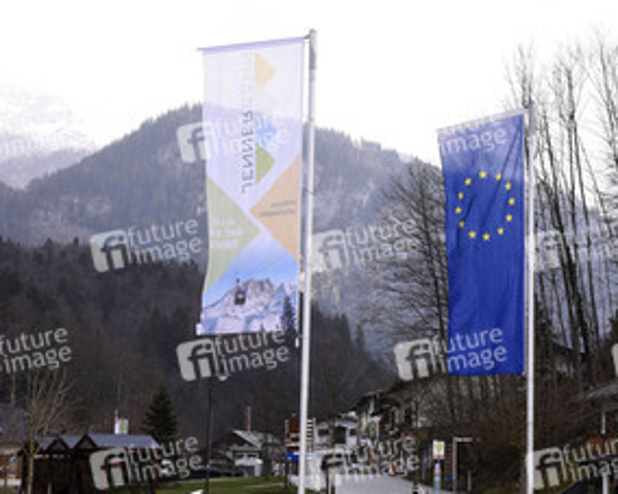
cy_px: 300
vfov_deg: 18.7
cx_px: 393
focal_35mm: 82
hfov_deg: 23.2
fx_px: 1499
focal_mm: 55
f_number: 11
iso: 640
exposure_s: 1/160
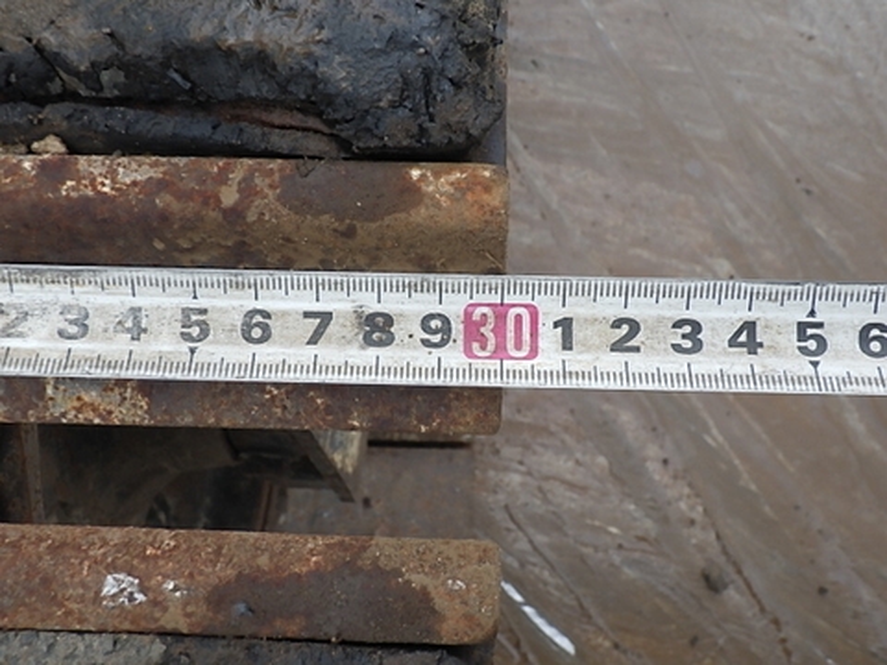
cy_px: 332
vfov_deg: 41.8
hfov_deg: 54.0
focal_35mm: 34
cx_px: 444
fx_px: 871
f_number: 4.6
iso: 125
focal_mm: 6.1
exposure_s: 1/200
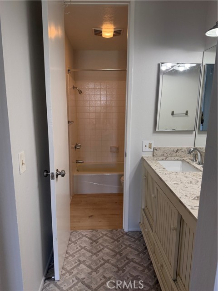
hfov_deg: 56.8
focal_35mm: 24
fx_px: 202
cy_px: 146
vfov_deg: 71.6
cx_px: 109
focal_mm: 6.76
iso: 160
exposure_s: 1/218
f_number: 1.78
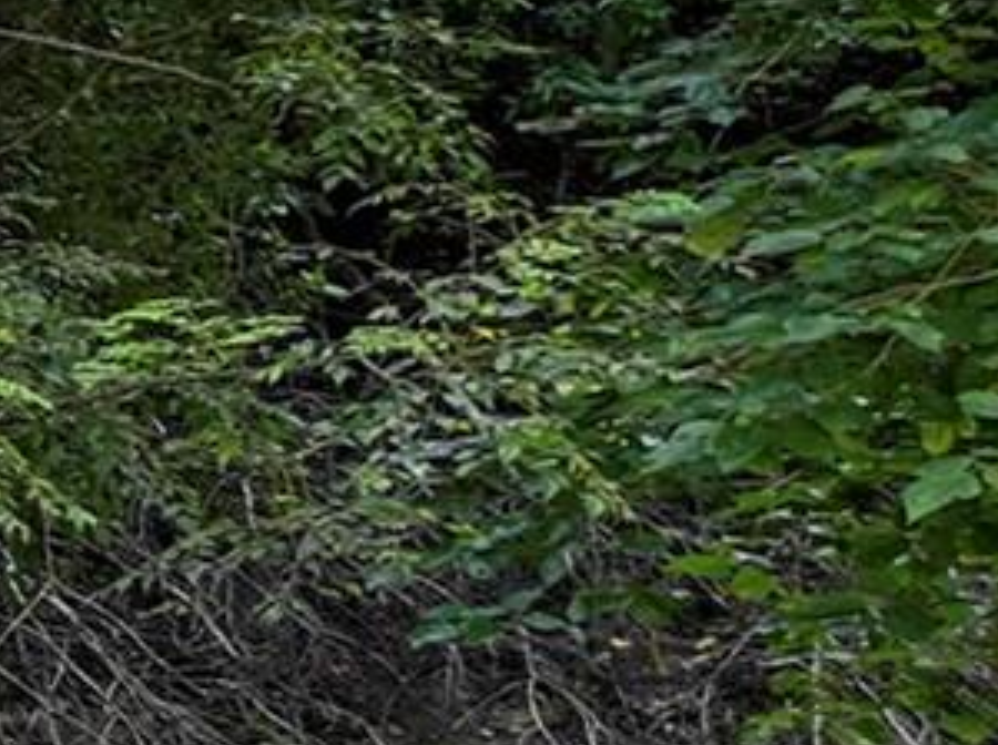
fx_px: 4721
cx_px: -2352
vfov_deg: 9.0
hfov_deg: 8.9
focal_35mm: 164
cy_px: -37
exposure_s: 1/100
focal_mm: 12.29
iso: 270
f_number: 2.8
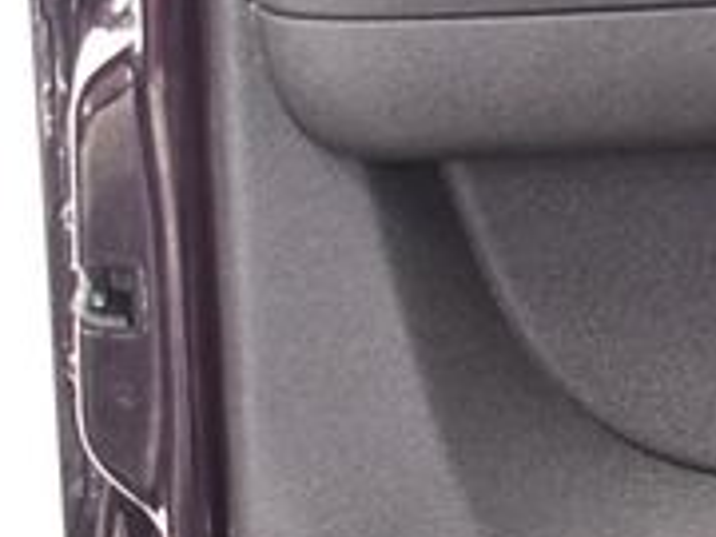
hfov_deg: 12.6
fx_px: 2979
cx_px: 1261
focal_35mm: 144
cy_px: 235
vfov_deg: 10.3
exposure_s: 1/60
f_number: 3.8
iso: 3200
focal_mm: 21
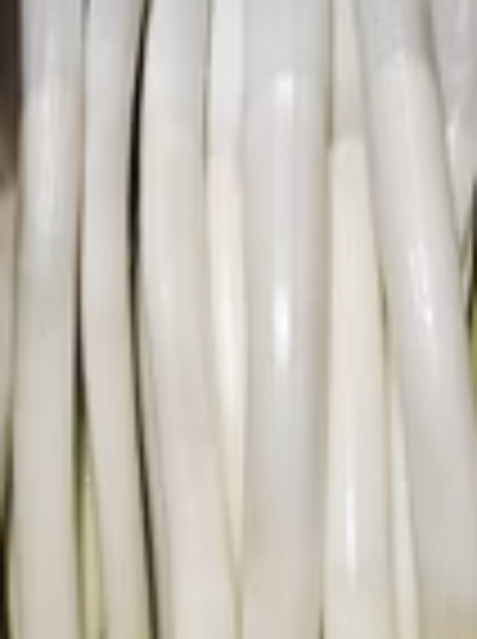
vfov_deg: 27.4
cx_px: 148
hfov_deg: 22.4
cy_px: 698
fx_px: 1198
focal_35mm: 65
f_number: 1.7
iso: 500
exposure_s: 1/25
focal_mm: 6.3
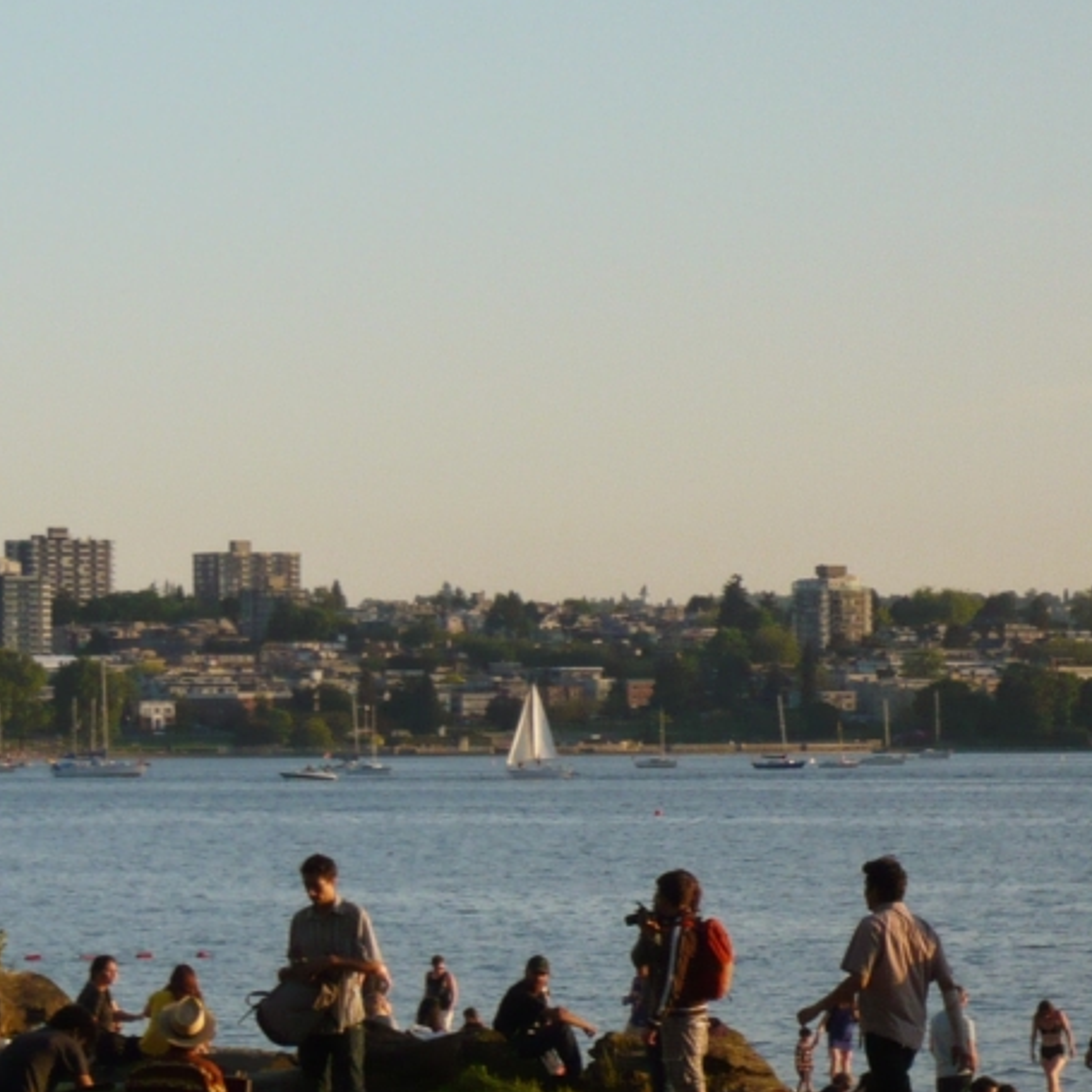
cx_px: -113
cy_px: 437
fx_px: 7102
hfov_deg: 8.7
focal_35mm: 199
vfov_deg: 8.8
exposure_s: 1/200
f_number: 5.6
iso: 100
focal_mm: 16.4
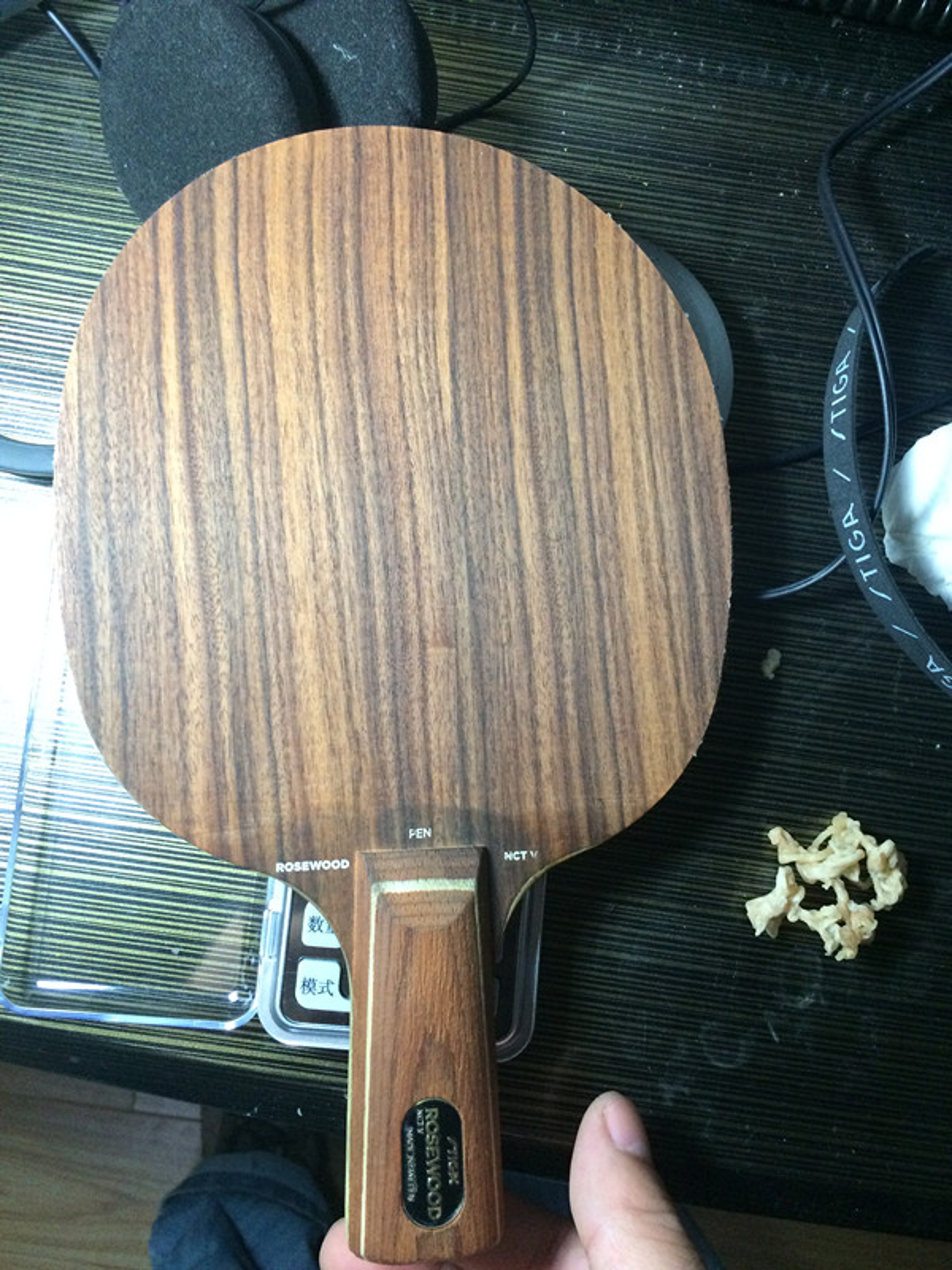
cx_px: 476
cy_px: 635
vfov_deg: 61.7
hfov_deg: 48.2
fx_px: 1063
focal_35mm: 29
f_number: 2.2
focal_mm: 4.15
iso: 200
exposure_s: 1/30
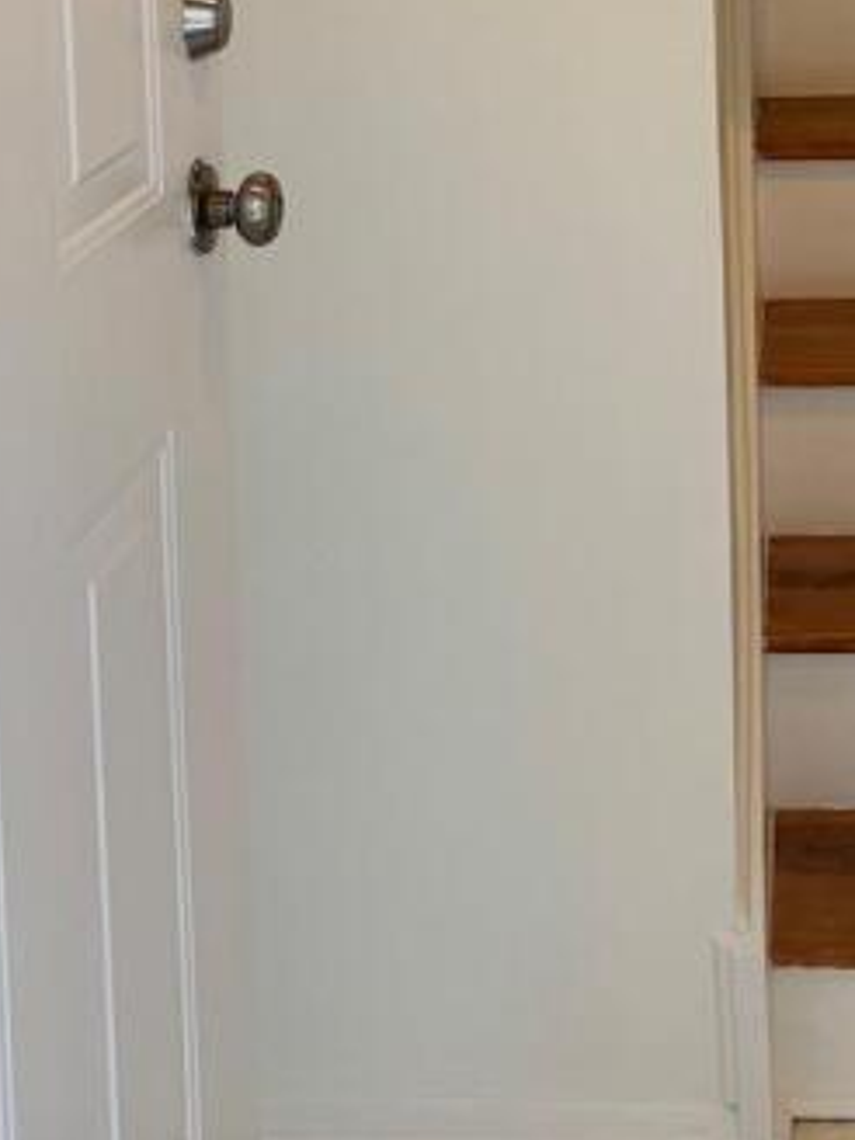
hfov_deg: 19.3
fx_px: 2503
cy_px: -181
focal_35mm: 76
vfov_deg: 23.7
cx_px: 584
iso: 80
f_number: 1.6
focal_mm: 5.96
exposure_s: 1/121
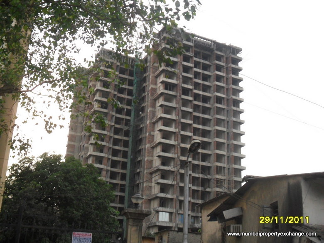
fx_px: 412
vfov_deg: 32.9
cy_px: 122
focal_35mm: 44
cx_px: 162
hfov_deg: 42.9
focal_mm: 7.8
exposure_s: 1/45
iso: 160
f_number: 4.5
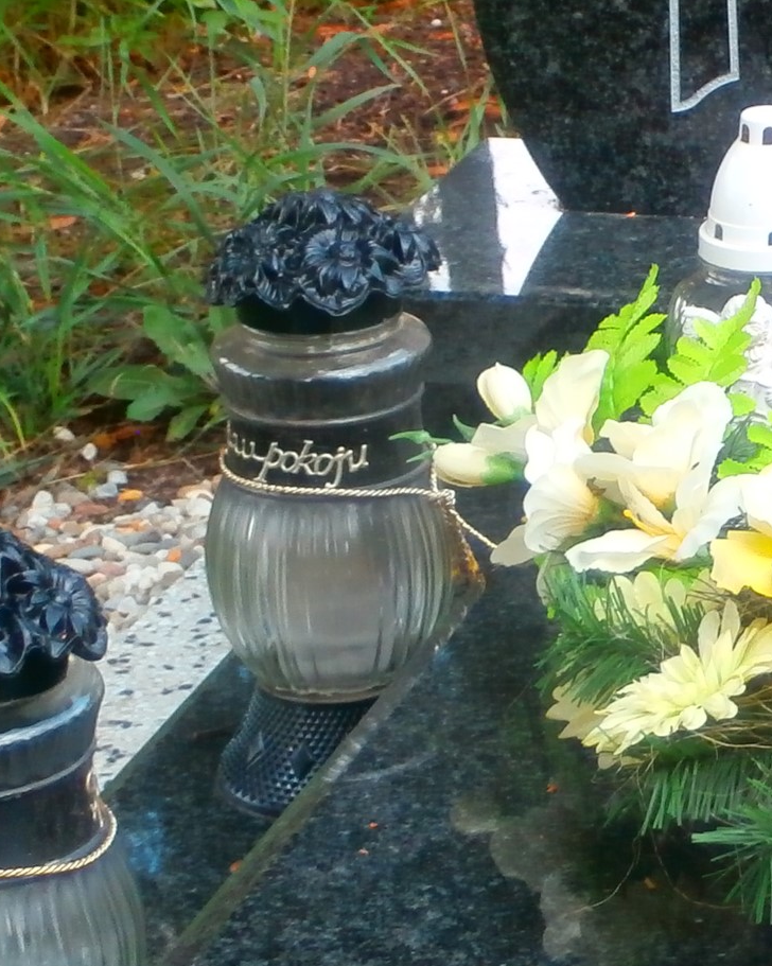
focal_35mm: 183
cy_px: -101
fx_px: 5230
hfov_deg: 8.3
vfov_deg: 10.4
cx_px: 1134
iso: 100
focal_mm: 10.11
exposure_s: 1/80
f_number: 4.5
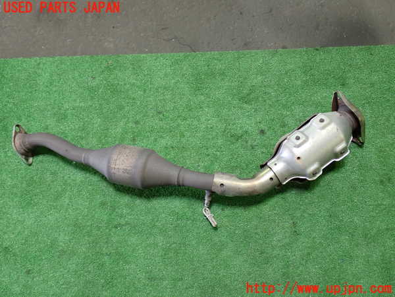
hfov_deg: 51.4
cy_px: 148
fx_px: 411
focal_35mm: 36
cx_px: 198
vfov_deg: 39.7
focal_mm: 6.37
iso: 200
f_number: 2.5
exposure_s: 1/40
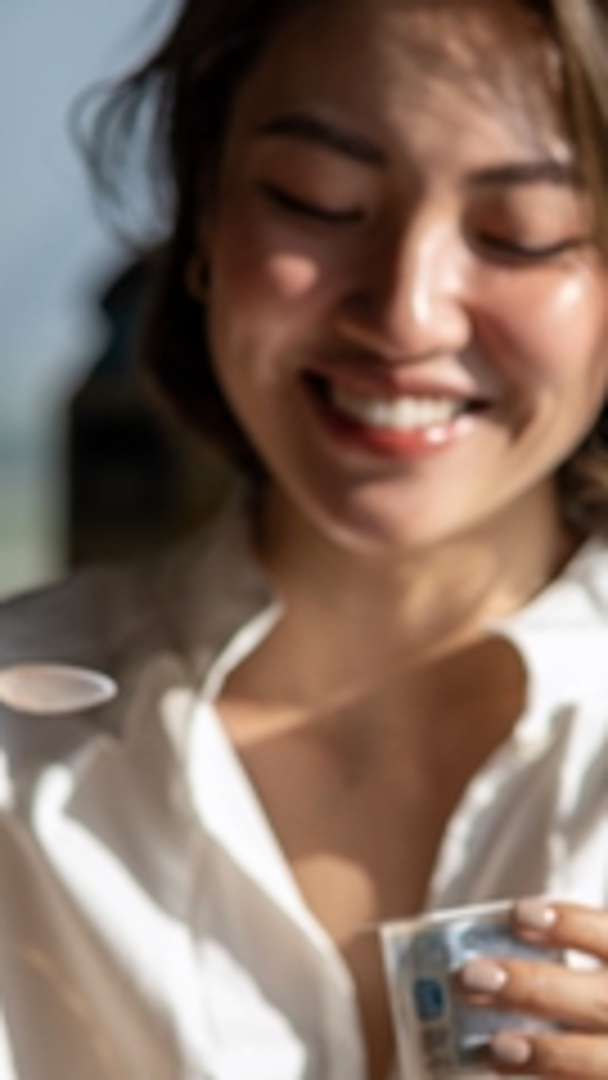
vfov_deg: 9.1
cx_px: 392
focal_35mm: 237
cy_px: 738
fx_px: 6793
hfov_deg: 5.1
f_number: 3.5
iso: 80
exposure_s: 1/800
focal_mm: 85
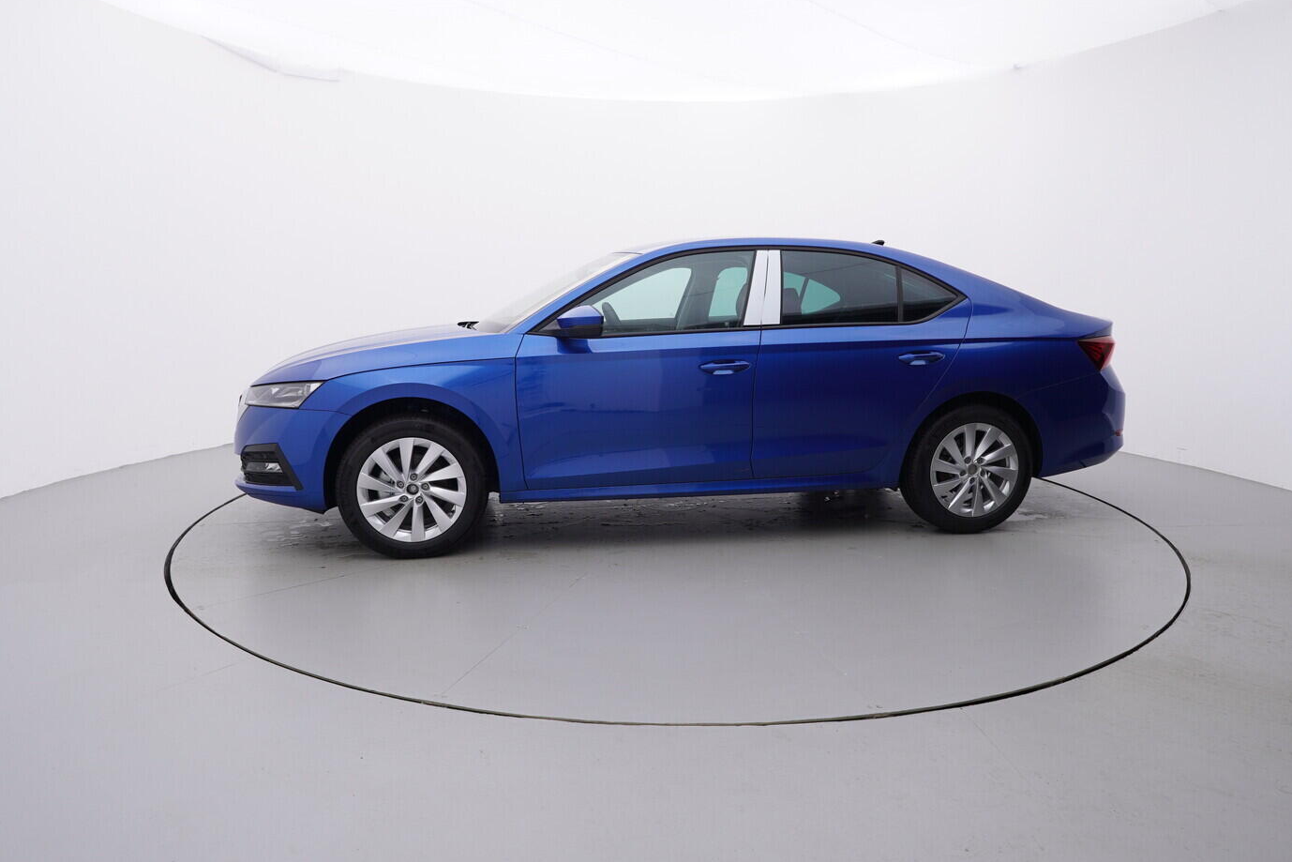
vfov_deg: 54.1
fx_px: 844
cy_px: 422
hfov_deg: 74.8
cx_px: 644
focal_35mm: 24
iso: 200
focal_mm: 15
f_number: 5
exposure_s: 1/80
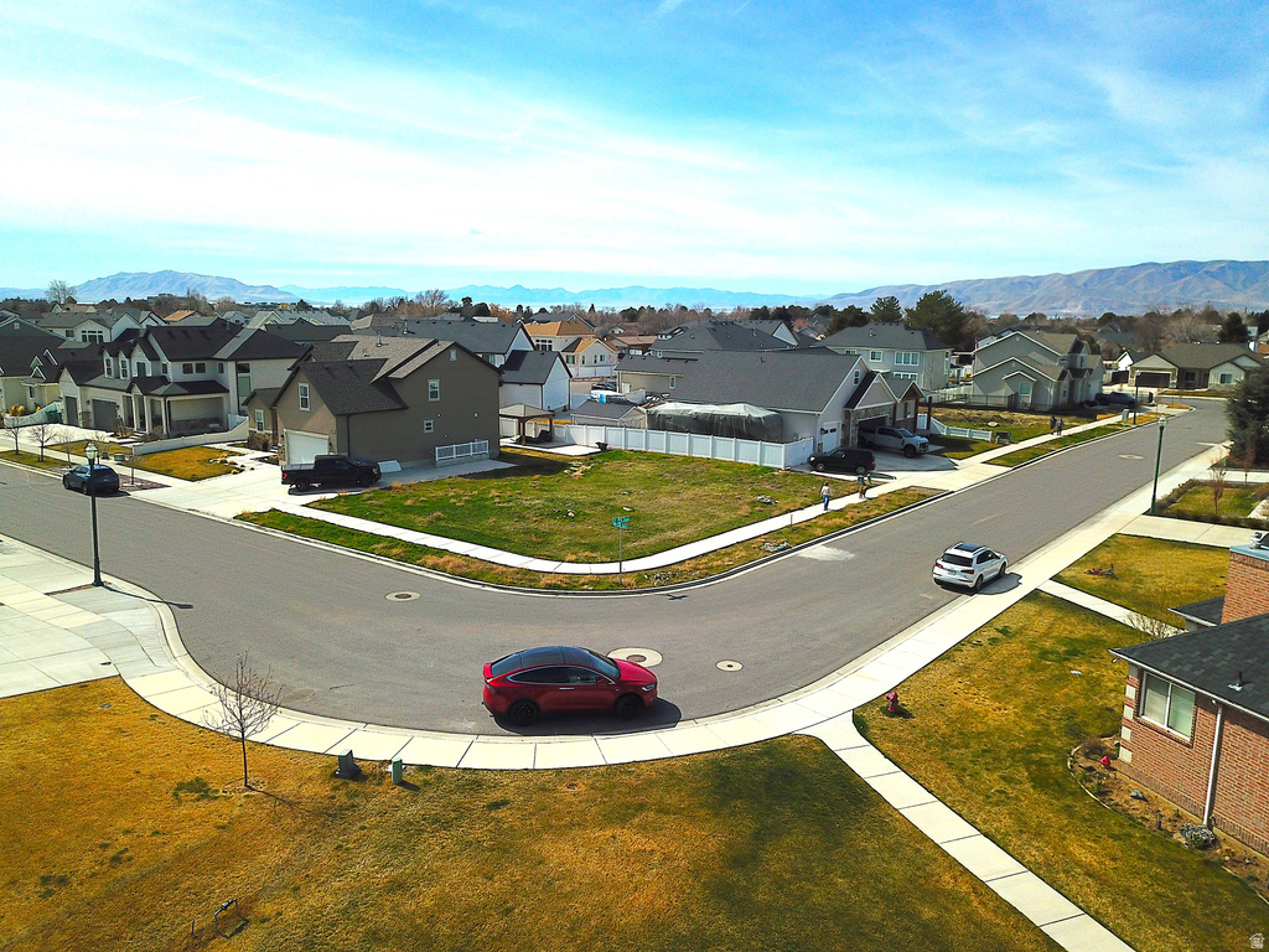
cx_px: 634
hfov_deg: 67.3
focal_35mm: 26
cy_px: 476
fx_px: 953
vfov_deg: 53.1
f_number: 2.2
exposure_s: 1/4115
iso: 100
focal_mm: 4.73
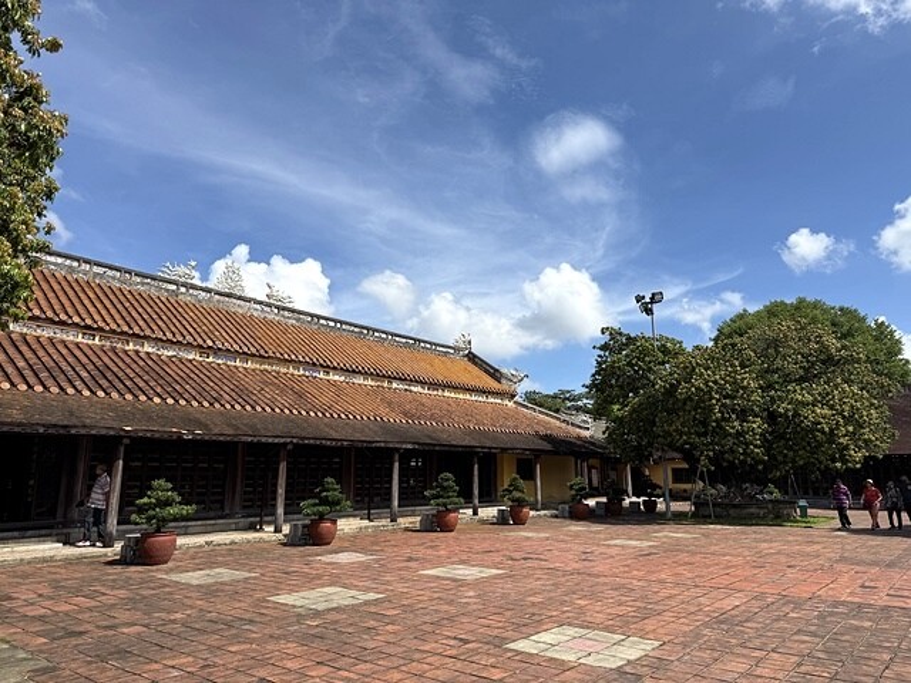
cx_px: 456
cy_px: 342
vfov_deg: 56.8
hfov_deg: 71.6
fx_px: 632
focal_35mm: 24
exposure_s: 1/5714
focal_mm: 6.76
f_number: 1.78
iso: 80
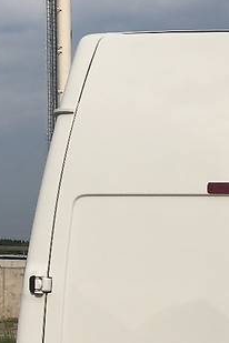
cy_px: 327
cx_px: 269
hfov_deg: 16.8
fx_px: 744
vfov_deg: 25.0
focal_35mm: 78
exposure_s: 1/2404
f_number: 2.2
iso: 25
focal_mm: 4.2
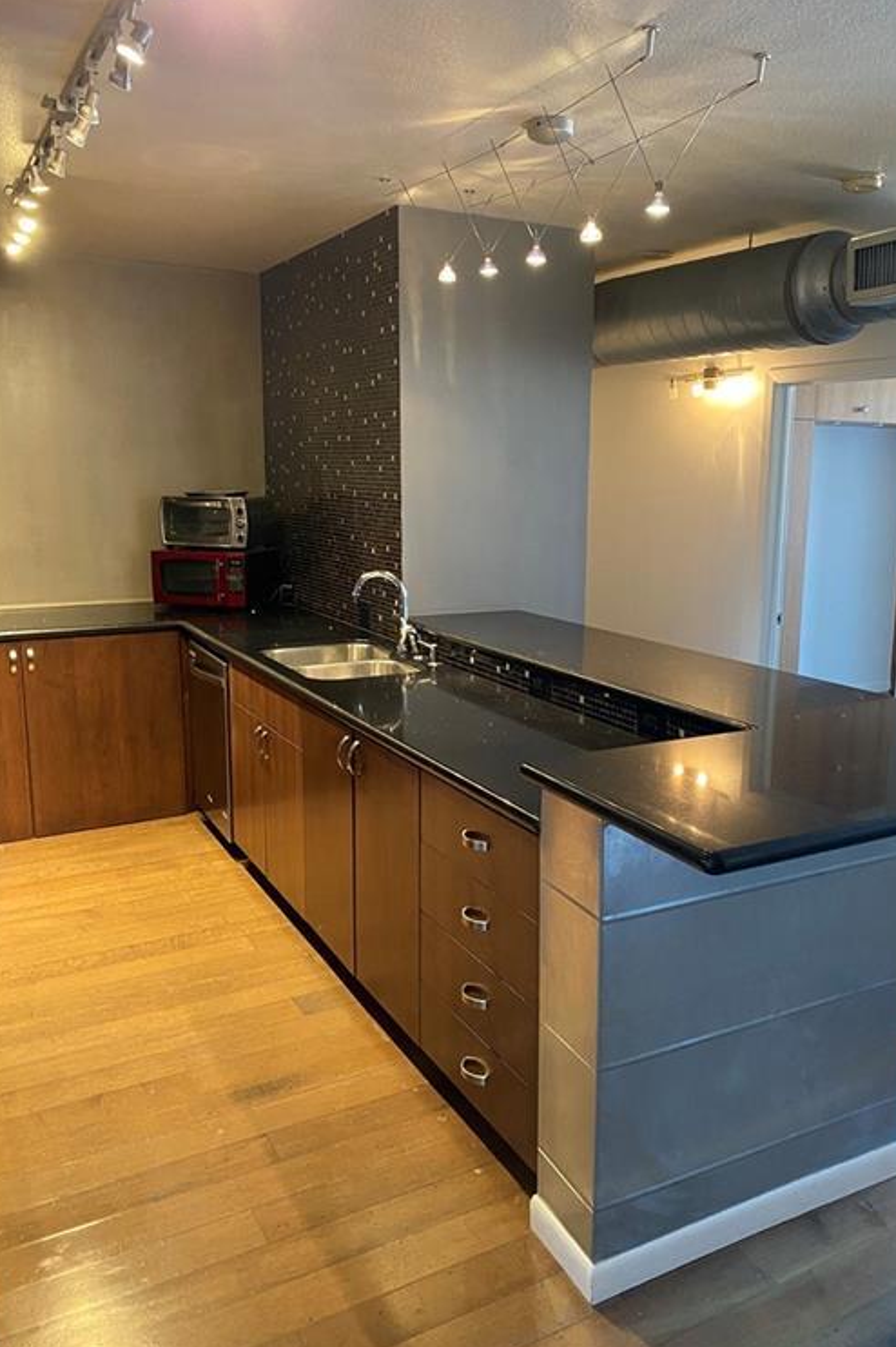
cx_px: 510
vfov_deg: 65.5
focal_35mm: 28
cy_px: 659
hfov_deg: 46.2
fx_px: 1046
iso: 320
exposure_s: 1/60
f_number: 1.8
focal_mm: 4.25
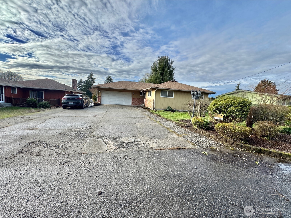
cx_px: 146
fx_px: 118
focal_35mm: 14
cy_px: 109
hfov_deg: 102.1
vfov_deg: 85.7
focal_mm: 2.22
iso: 40
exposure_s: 1/804
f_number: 2.2
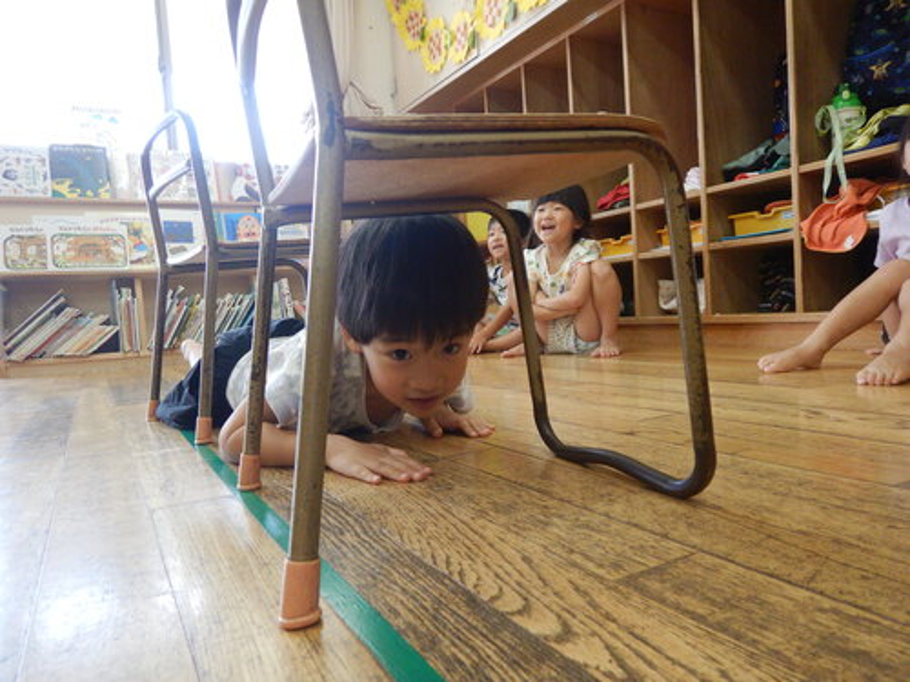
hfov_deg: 71.6
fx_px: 631
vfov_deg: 56.8
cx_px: 455
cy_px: 341
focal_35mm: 24
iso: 125
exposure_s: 1/30
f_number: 2.8
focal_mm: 4.3
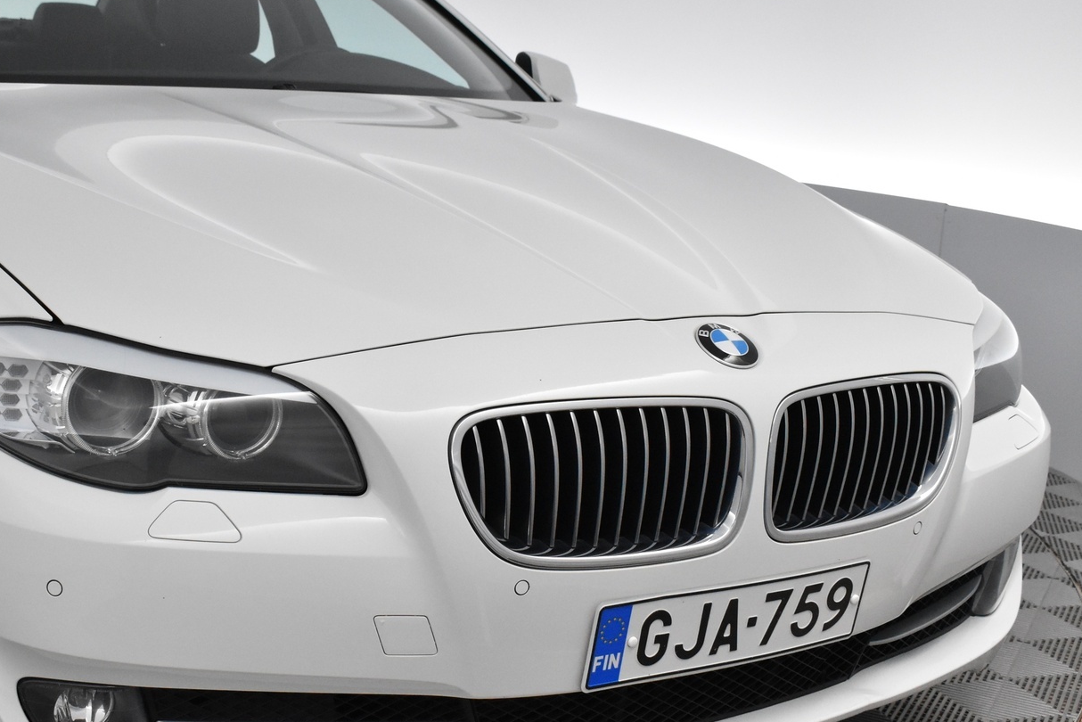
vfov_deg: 26.0
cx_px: 380
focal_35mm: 52
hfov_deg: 37.8
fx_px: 1563
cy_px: 397
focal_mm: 26
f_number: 6.3
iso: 3200
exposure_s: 1/160
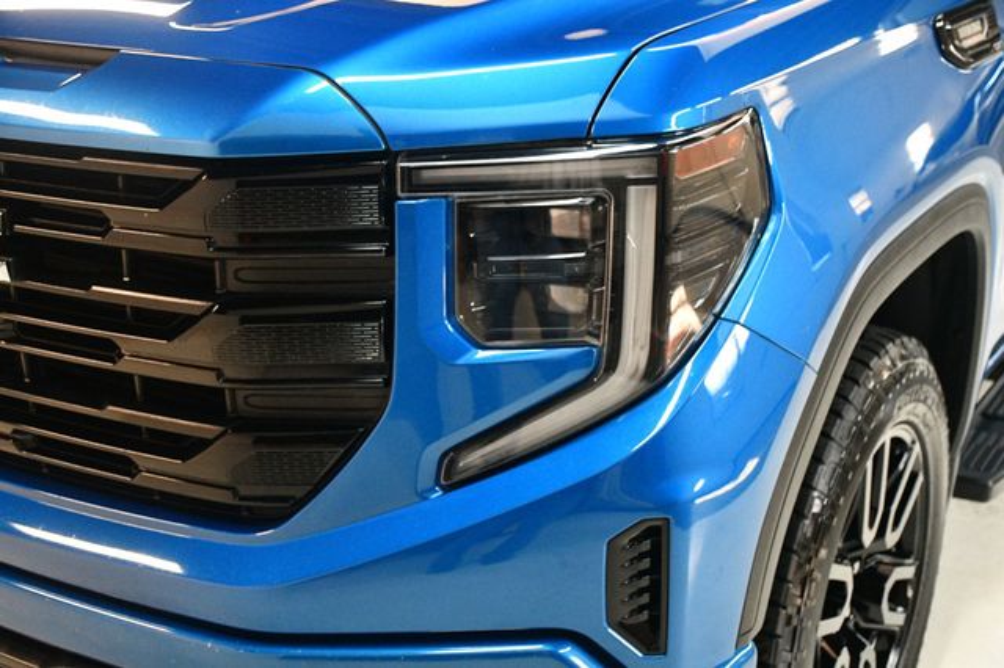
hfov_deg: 41.1
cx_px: 502
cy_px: 334
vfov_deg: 28.0
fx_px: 1338
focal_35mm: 48
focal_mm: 32
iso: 3200
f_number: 4
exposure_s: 1/100
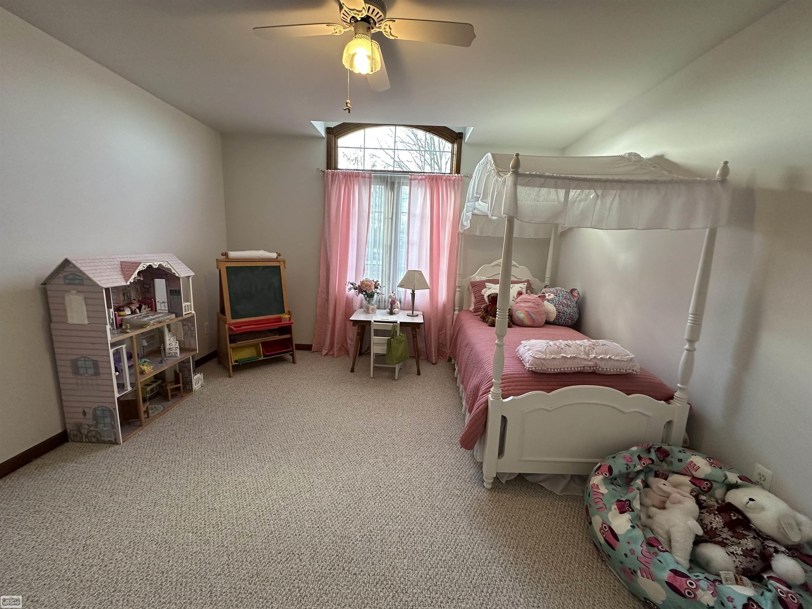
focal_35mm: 14
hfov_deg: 102.1
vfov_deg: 85.7
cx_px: 406
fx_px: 328
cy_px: 304
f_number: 2.2
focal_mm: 2.22
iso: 200
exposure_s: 1/120
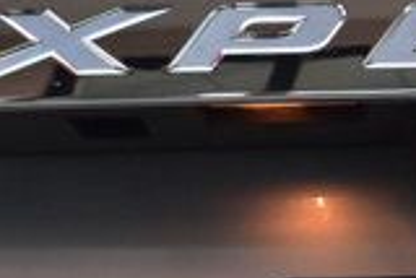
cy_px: 91
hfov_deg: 8.6
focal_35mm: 230
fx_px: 2660
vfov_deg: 6.0
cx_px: 744
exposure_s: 1/60
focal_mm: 24
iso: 400
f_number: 8
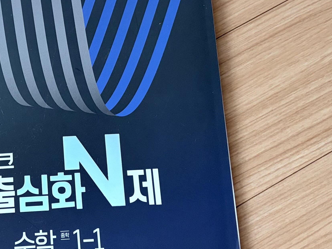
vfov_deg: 23.2
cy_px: 86
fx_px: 604
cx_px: 46
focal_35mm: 63
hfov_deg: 29.7
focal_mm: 5.96
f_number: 1.6
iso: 320
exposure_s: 1/60
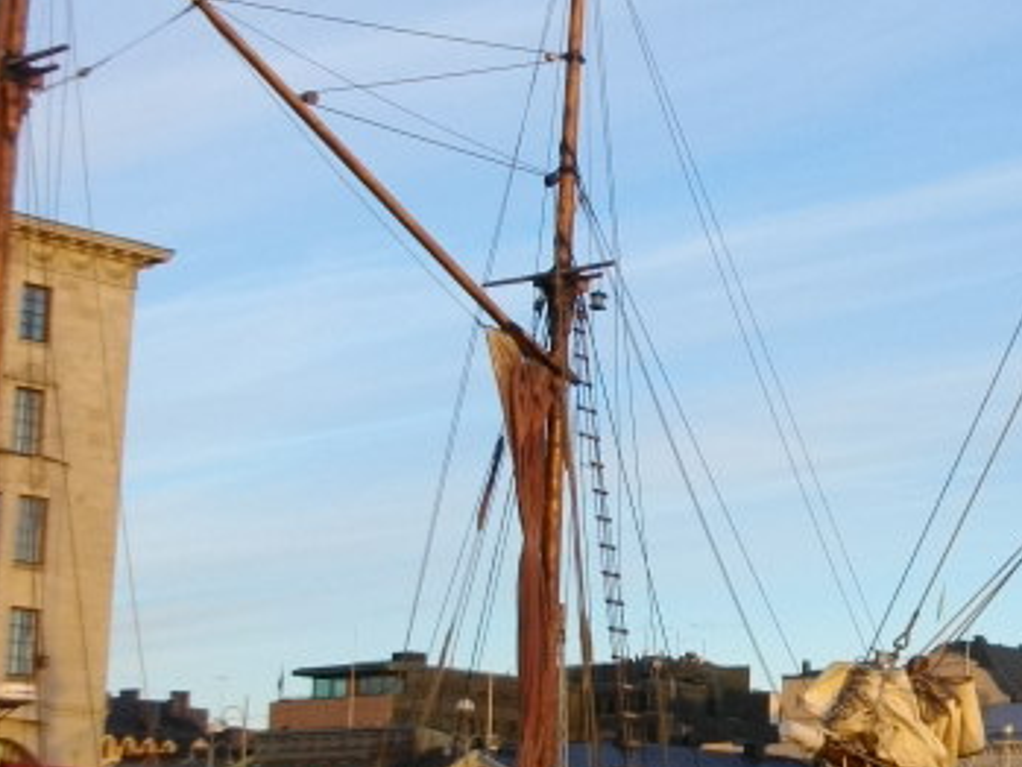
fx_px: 2688
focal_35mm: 91
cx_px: 1081
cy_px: 436
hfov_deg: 20.7
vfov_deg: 16.2
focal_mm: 5.7
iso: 100
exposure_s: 1/250
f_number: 2.9
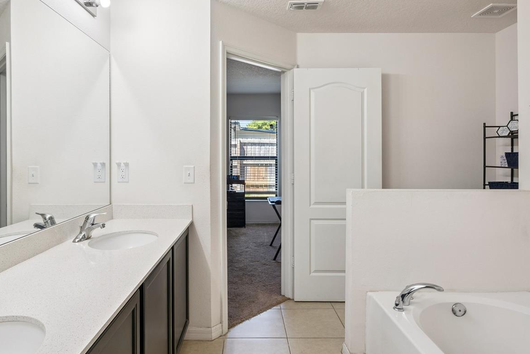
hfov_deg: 78.4
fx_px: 324
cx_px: 245
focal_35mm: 22
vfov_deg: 57.1
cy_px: 158
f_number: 9
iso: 400
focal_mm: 16
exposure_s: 1/50
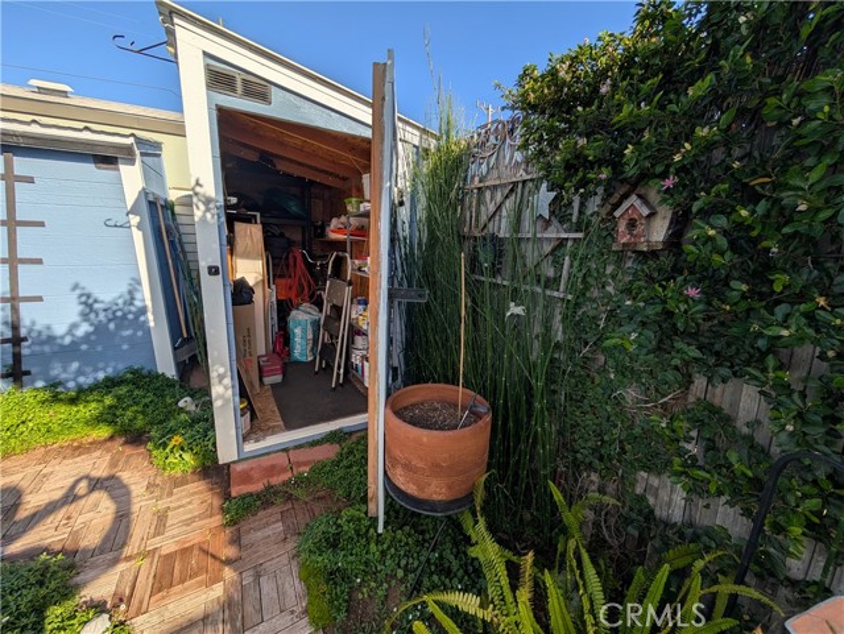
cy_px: 317
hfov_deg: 110.5
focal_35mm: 12
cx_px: 422
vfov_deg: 94.6
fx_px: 293
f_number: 1.7
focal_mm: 2.02
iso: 43
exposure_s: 1/2924
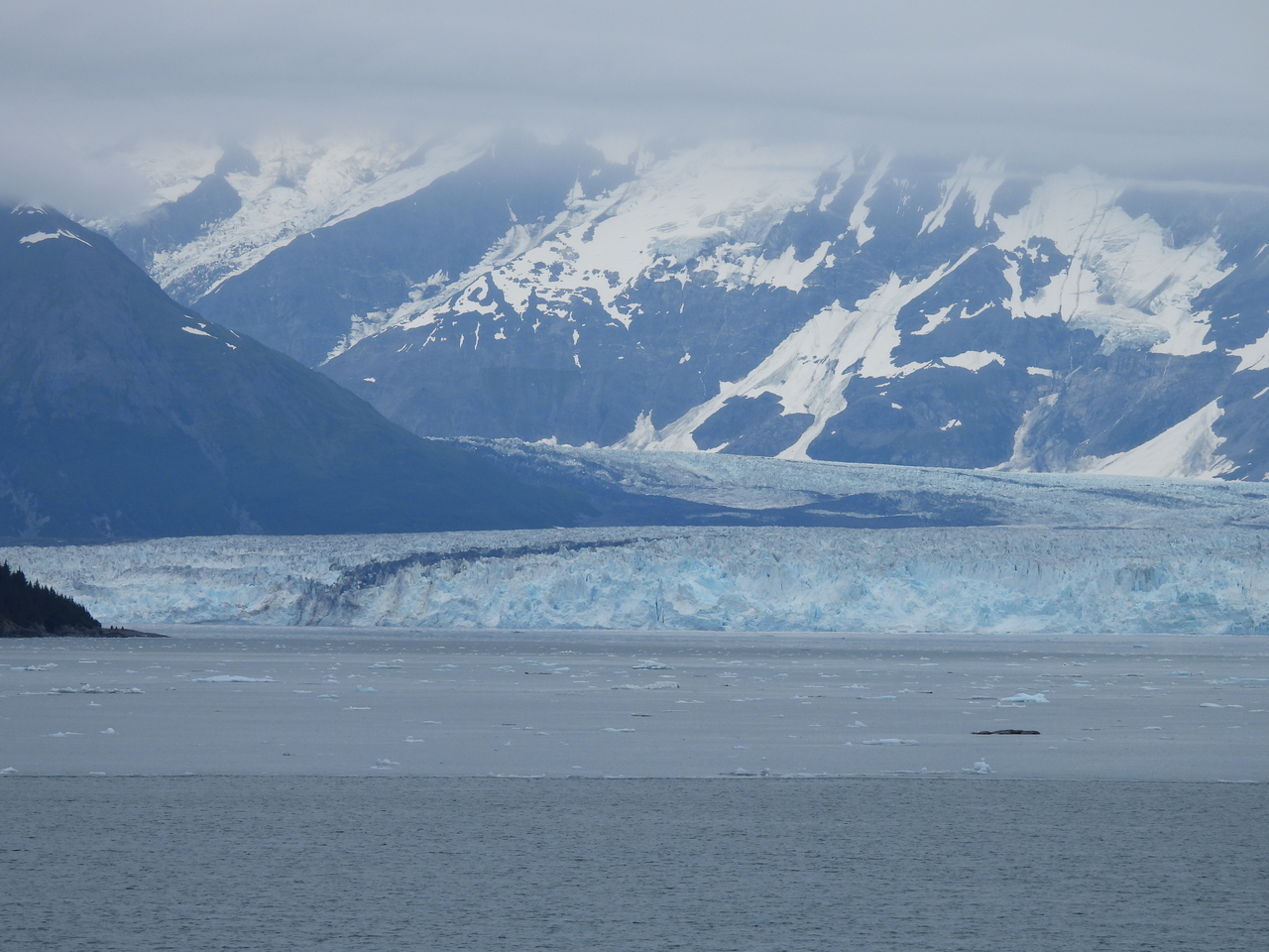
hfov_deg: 9.0
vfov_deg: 6.8
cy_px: 476
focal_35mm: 220
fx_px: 8065
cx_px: 634
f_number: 4.5
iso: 100
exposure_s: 1/500
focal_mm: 39.3
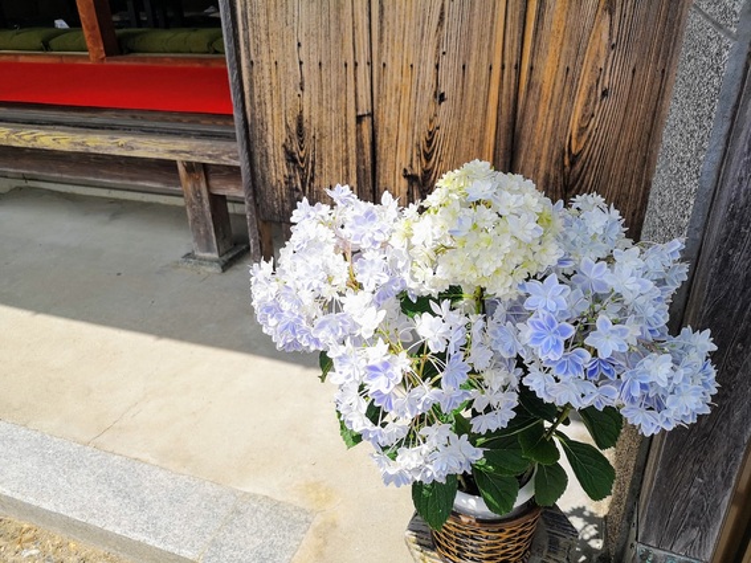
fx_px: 586
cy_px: 282
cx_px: 376
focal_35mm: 27
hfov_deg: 65.3
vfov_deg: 51.3
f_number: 1.8
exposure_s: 1/1961
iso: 50
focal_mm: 3.95
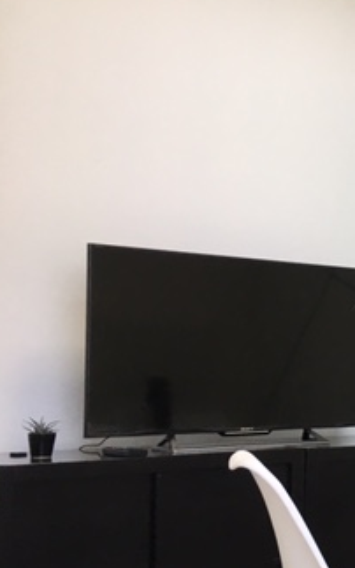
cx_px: 557
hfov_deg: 18.5
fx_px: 944
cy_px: 339
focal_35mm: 61
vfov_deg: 33.4
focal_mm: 4.15
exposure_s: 1/33
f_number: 2.2
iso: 32
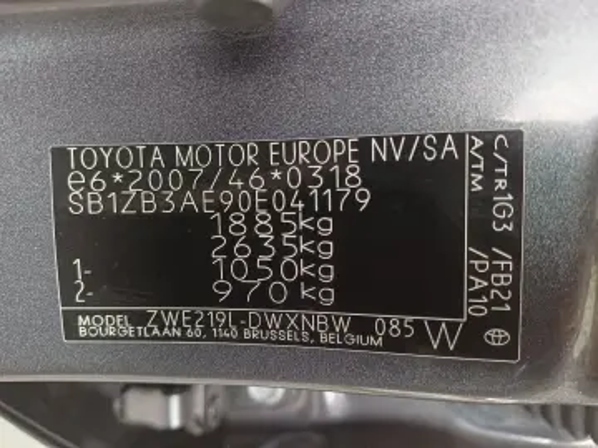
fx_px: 432
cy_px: 224
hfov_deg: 69.4
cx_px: 299
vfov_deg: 54.9
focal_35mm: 25
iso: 400
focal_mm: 4.65
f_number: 1.8
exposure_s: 1/25
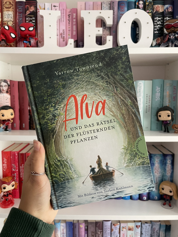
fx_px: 178
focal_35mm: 26
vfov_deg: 67.3
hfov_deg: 53.1
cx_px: 89
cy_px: 118
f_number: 1.6
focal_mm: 4.2
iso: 250
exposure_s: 1/60
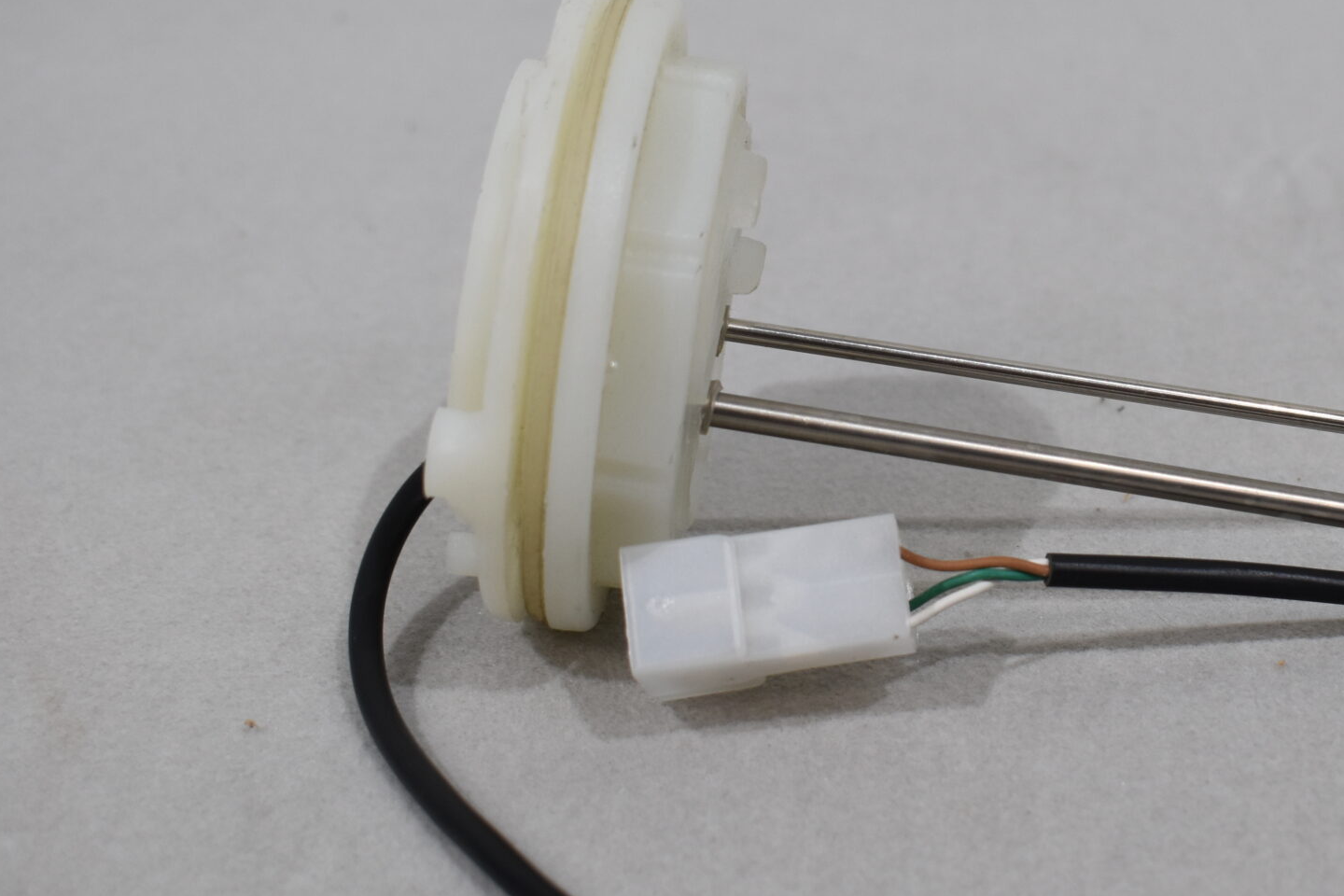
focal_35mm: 64
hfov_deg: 30.5
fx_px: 2389
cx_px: 1123
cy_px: 485
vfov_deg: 21.2
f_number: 5.6
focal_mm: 24
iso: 400
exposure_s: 1/125
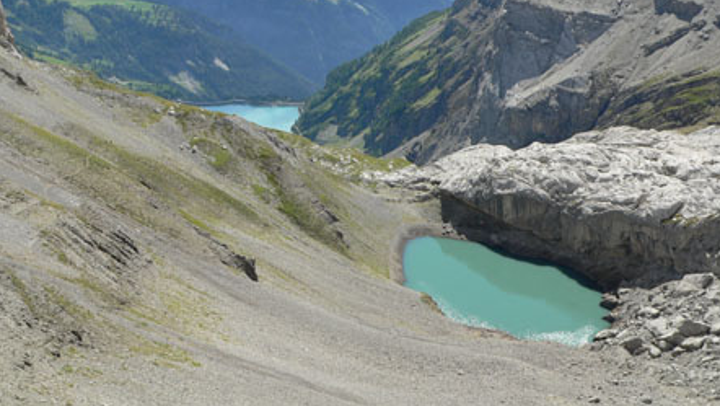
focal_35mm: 51
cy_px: 150
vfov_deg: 23.5
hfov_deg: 40.6
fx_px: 974
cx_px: 365
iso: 80
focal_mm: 7.7
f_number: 4
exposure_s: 1/500
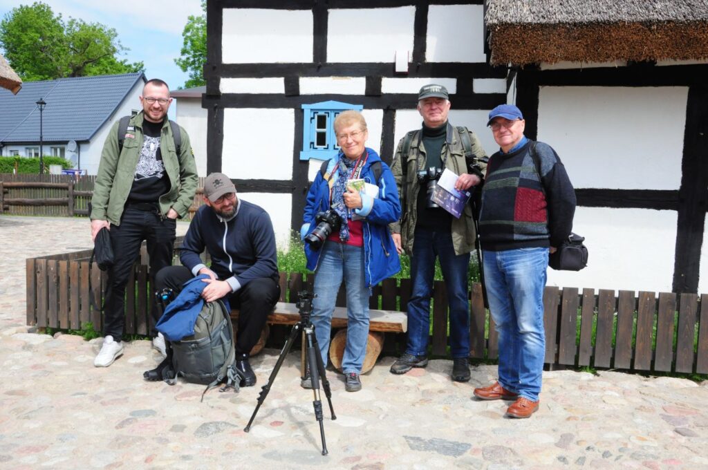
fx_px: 648
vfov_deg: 39.9
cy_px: 235
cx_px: 354
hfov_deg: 57.3
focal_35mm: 33
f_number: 13
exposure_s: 1/640
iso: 800
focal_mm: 22
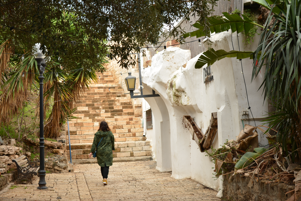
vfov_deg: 21.6
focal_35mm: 63
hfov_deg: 31.9
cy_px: 100
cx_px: 150
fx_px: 527
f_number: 5.6
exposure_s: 1/40
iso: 100
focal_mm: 42
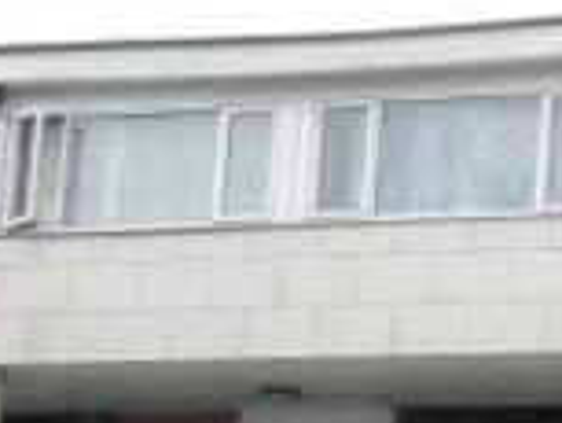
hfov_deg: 13.2
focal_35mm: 133
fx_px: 2161
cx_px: 1049
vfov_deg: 10.9
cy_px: 550
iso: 100
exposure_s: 1/500
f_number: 3.2
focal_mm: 6.3
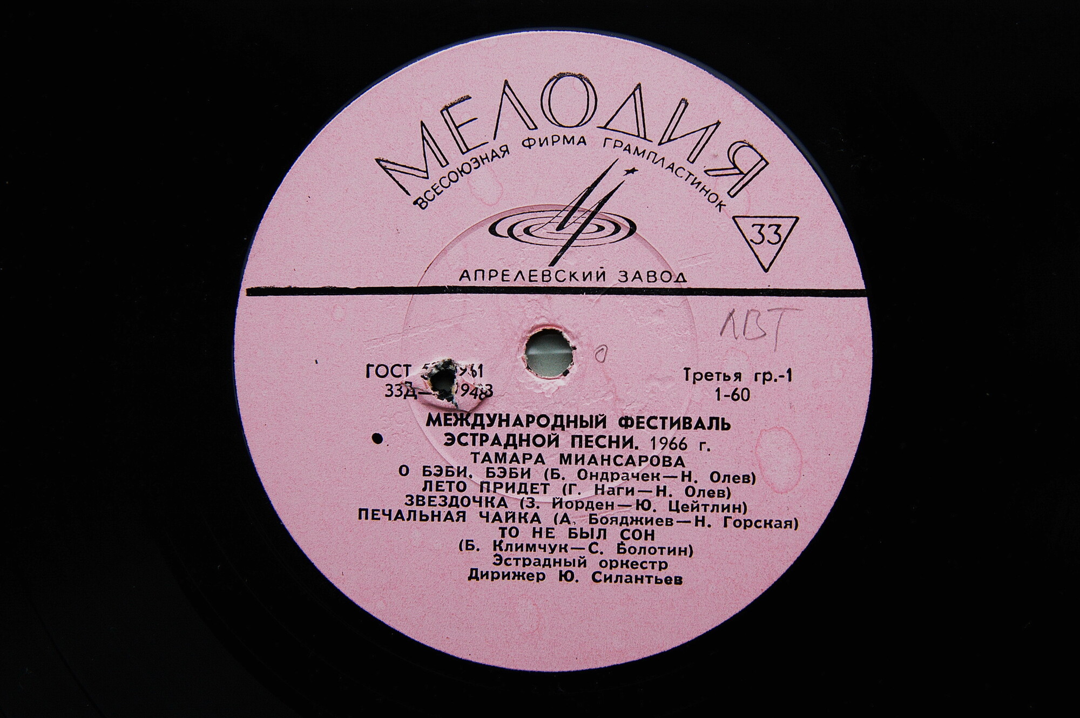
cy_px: 359
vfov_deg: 25.7
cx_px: 540
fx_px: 1574
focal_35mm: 52
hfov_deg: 37.9
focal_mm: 35
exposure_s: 1/90
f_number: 5
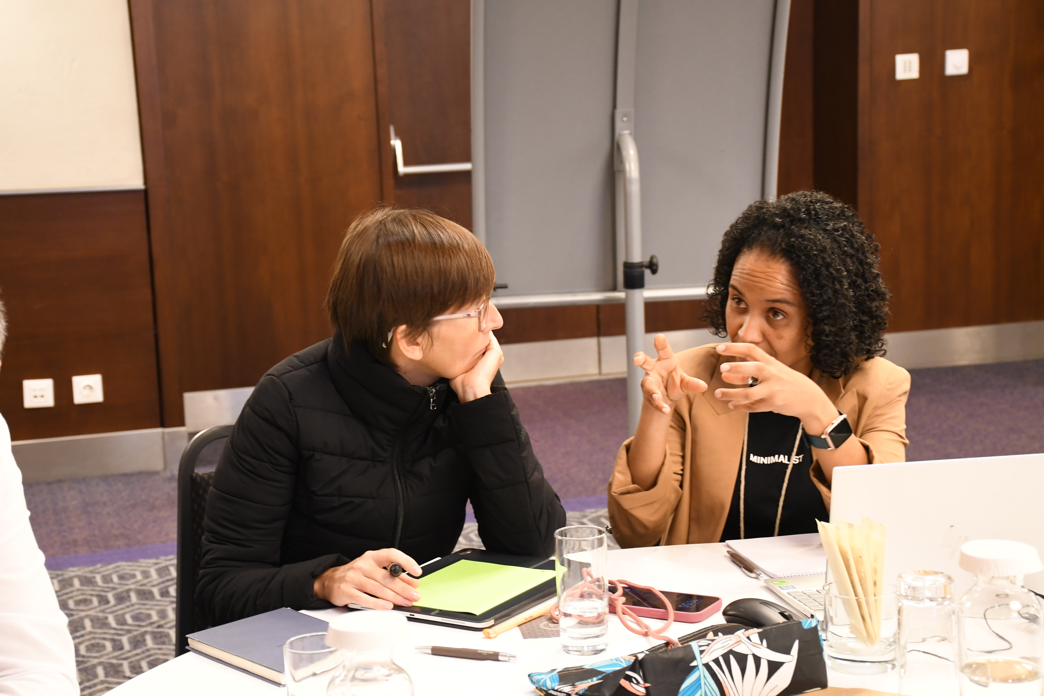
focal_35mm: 67
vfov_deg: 20.3
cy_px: 348
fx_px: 1943
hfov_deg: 30.1
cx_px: 522
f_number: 6.3
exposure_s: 1/25
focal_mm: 45
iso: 1600
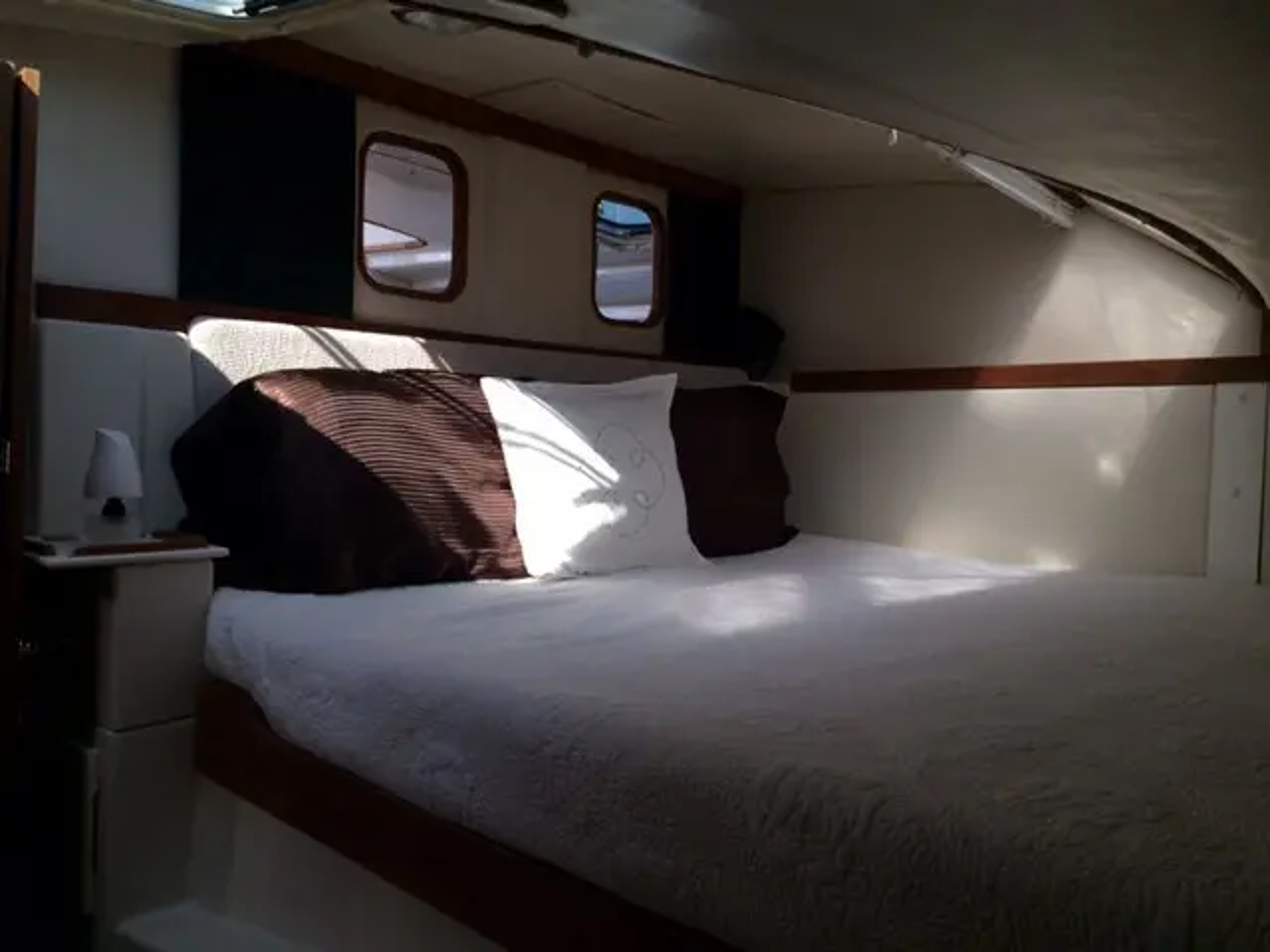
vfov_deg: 48.2
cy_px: 476
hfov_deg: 61.7
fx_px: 1064
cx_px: 635
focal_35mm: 29
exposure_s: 1/120
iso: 50
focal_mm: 4.15
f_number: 2.2
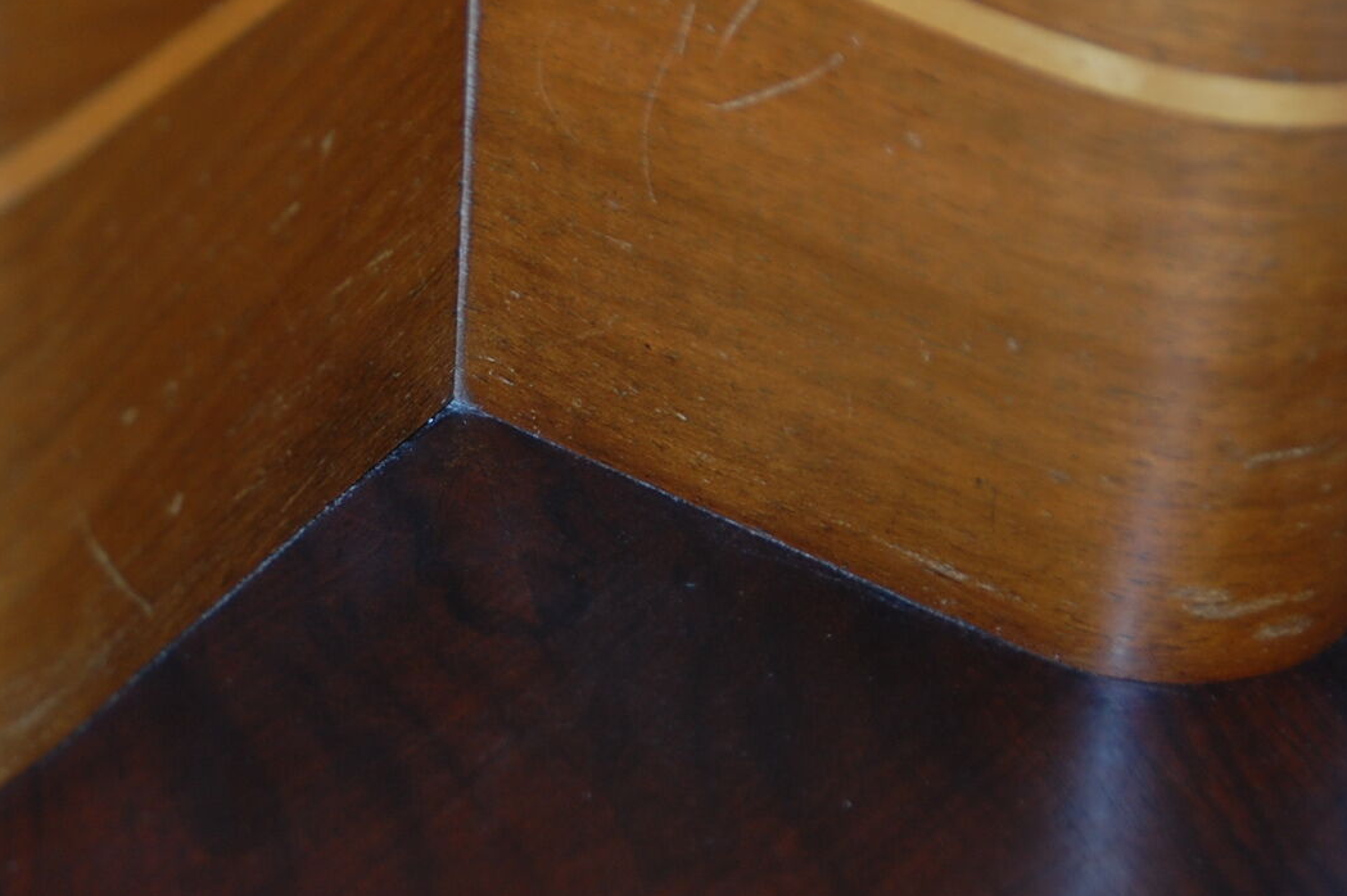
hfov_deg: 15.9
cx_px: 530
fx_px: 4824
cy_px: 350
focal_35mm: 129
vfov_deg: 10.6
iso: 400
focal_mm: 60
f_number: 5
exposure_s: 1/60
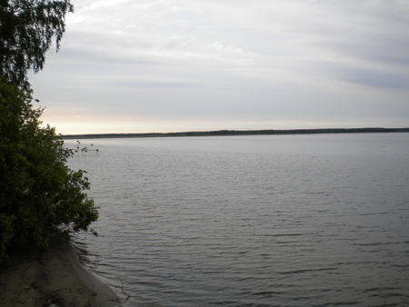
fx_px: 414
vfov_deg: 40.7
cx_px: 204
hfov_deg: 52.6
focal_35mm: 35
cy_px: 154
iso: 80
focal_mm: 6.3
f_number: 4.6
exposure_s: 1/200
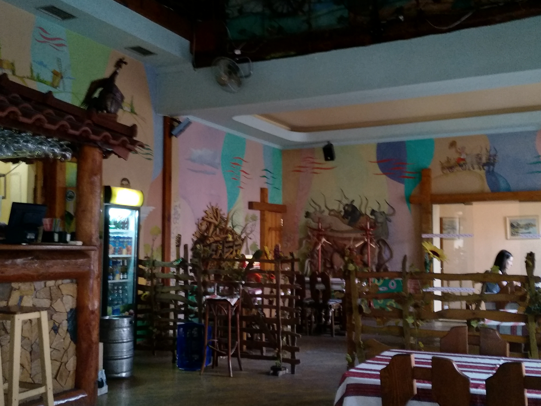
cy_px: 203
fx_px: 375
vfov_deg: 56.8
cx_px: 270
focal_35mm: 24
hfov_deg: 71.6
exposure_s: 1/20
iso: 1222
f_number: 1.9
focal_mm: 3.94
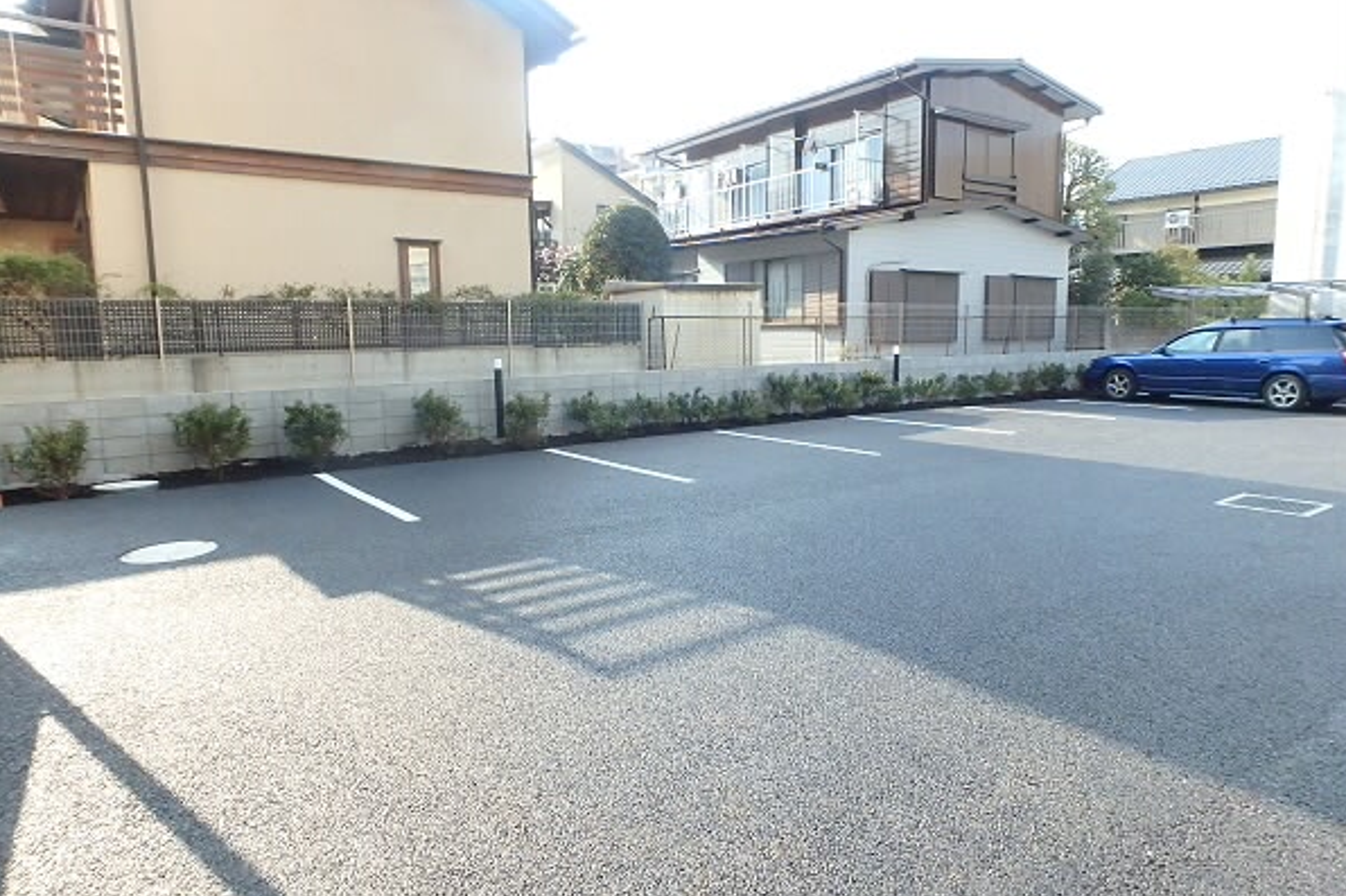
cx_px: 673
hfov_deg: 78.6
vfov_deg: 57.2
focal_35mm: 22
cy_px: 465
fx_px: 822
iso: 800
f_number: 6
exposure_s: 1/400
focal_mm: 3.7
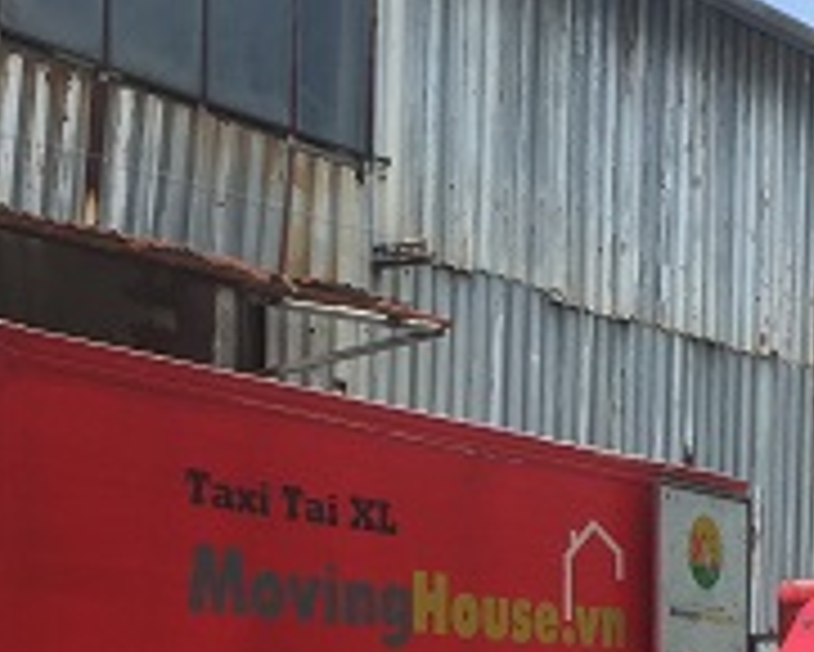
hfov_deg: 20.3
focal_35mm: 94
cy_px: 719
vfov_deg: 15.9
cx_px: 297
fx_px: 2266
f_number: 2.2
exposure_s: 1/1582
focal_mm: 4.15
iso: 32
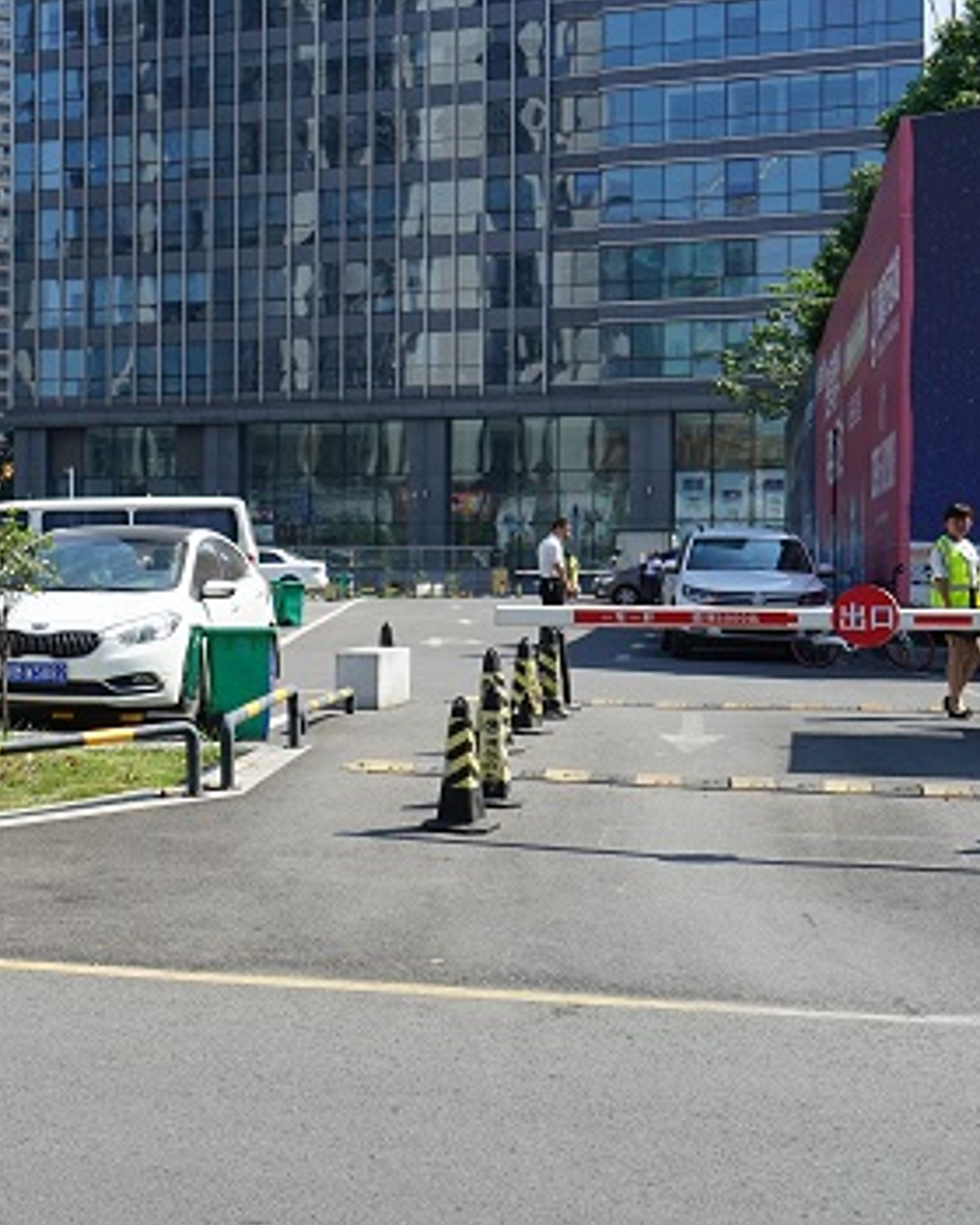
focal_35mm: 60
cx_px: 4
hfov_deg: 24.3
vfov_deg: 31.4
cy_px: 579
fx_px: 2175
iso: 100
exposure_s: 1/100
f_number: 10
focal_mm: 28
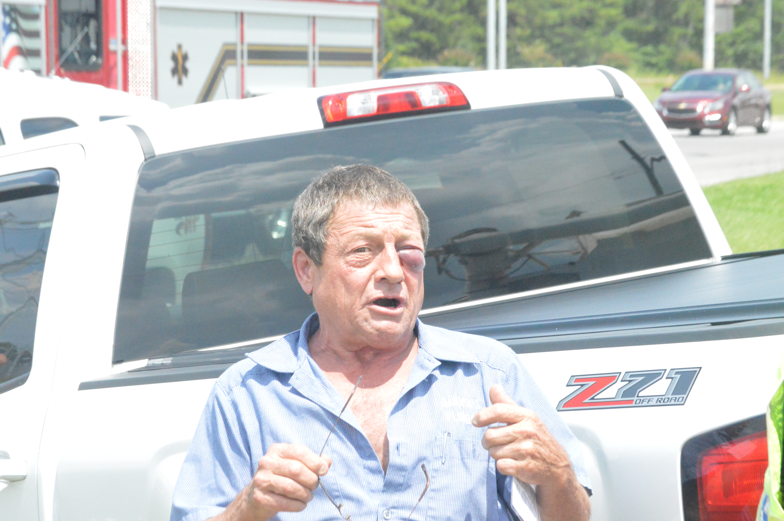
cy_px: 260
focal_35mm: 112
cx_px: 392
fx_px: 2448
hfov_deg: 18.2
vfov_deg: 12.2
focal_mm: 75
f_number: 13
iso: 6400
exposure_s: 1/2500
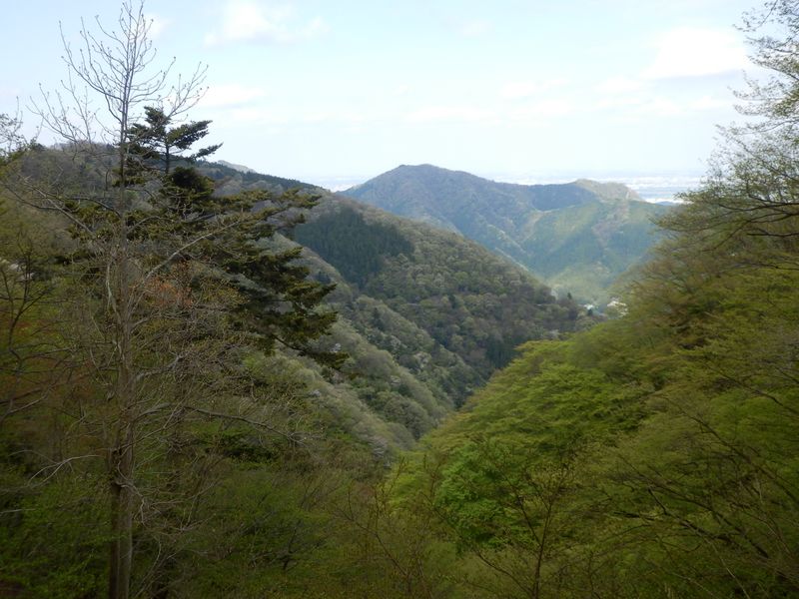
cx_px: 400
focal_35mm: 42
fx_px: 969
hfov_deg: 44.8
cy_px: 300
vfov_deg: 34.3
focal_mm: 7.4
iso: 80
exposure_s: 1/320
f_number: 4
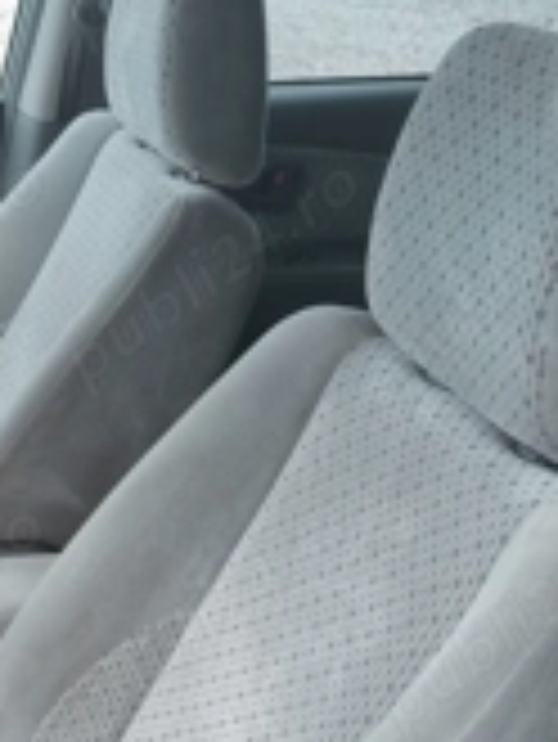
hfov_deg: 22.7
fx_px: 1352
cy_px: 693
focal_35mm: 63
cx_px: 54
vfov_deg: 29.2
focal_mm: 4.95
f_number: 1.9
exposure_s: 1/100
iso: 982
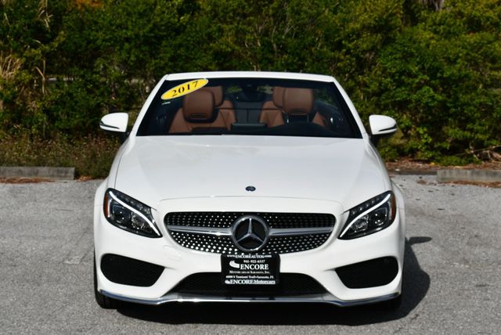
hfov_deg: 21.2
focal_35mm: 96
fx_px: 1337
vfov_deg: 14.3
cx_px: 250
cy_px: 168
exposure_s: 1/500
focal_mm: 48
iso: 100
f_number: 11
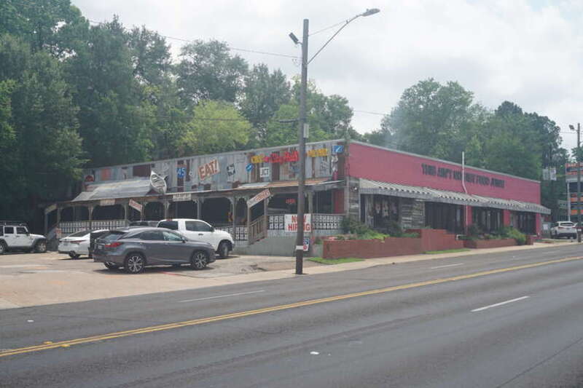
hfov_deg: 47.9
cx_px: 292
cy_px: 194
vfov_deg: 33.0
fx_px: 656
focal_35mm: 40
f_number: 9
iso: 100
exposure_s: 1/160
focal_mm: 27
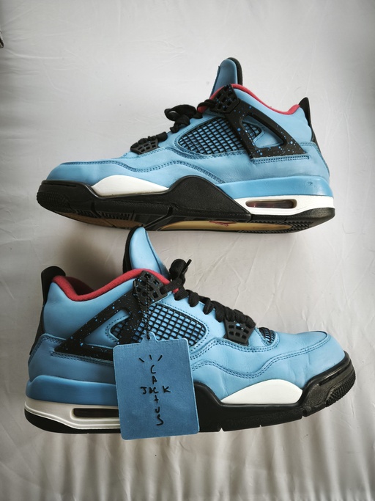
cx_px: 188
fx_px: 332
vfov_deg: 73.9
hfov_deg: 58.9
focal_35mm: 23
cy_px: 250
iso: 800
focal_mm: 5.35
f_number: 1.7
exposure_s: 1/50
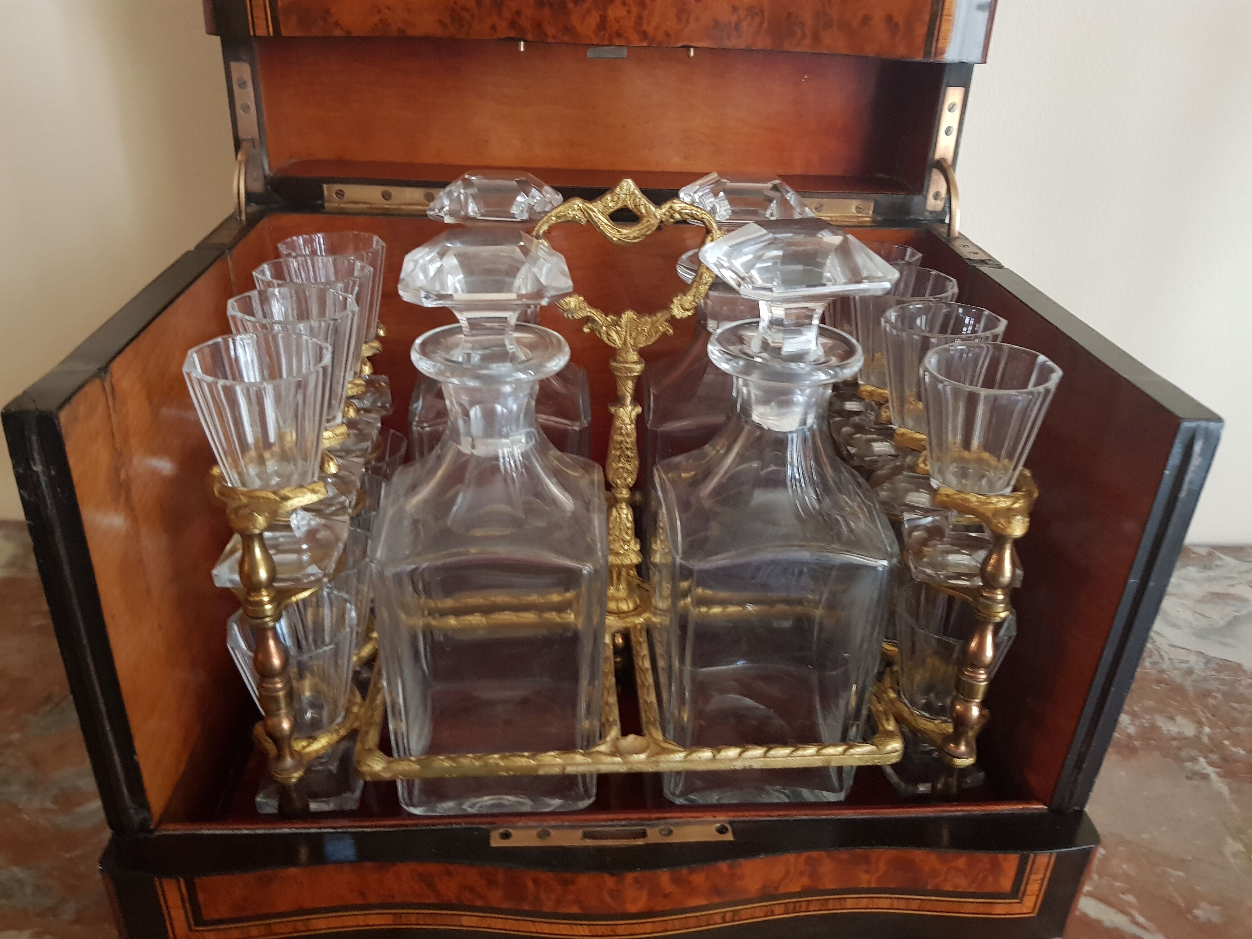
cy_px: 470
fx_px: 940
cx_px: 626
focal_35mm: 26
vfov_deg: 53.1
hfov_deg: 67.3
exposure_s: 1/10
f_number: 1.7
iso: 320
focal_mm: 4.2
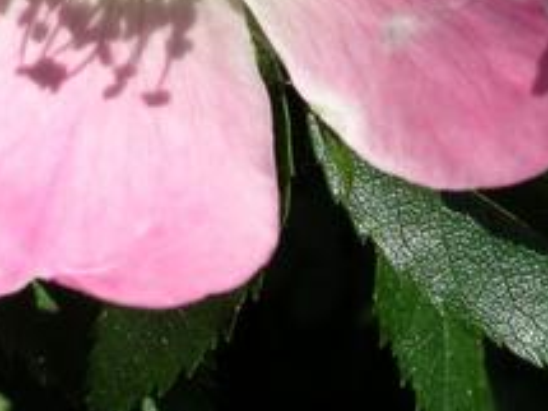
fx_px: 1740
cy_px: -181
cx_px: 107
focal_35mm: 110
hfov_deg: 17.7
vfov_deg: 12.8
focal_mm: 7.8
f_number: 6
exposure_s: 1/500
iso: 64
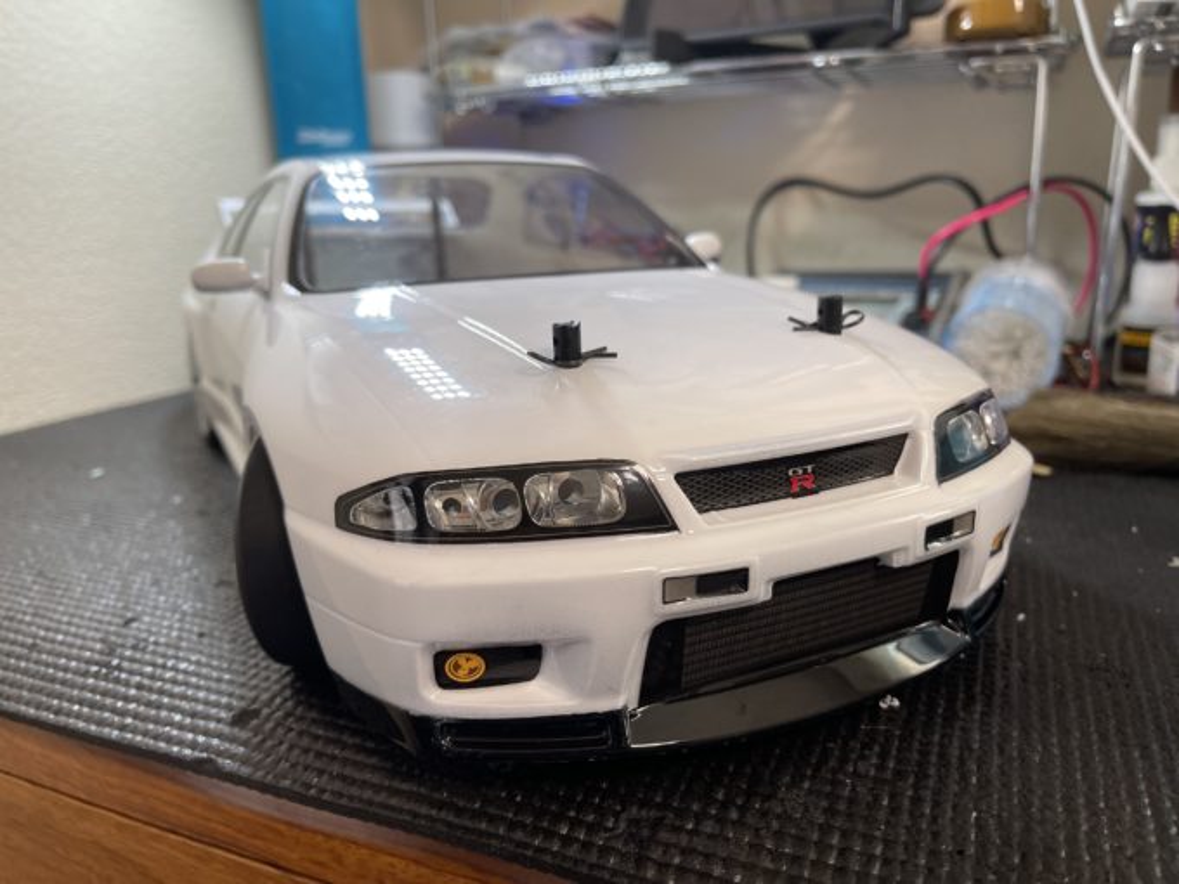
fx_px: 886
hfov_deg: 67.3
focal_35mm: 26
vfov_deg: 53.1
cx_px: 590
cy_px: 442
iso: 100
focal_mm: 5.1
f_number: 1.6
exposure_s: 1/100
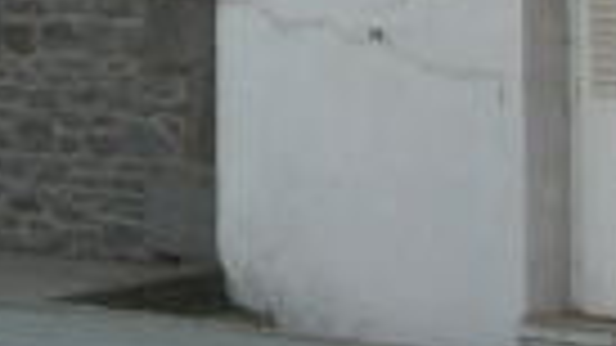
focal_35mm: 314
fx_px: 5128
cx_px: -805
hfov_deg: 6.6
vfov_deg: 3.8
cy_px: -602
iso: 100
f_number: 6.3
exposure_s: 1/182
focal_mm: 14.7
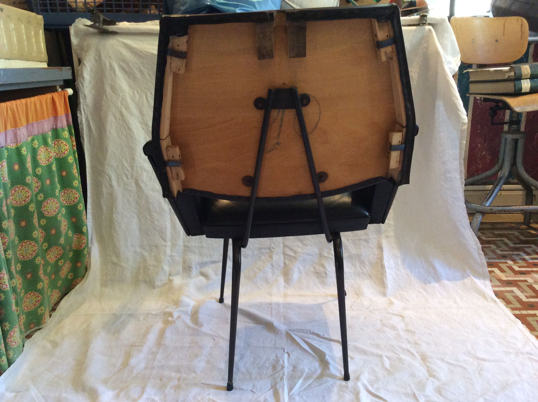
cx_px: 269
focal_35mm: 32
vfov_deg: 44.1
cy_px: 201
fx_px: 497
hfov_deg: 56.9
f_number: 2.4
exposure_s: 1/25
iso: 160
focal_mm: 3.3
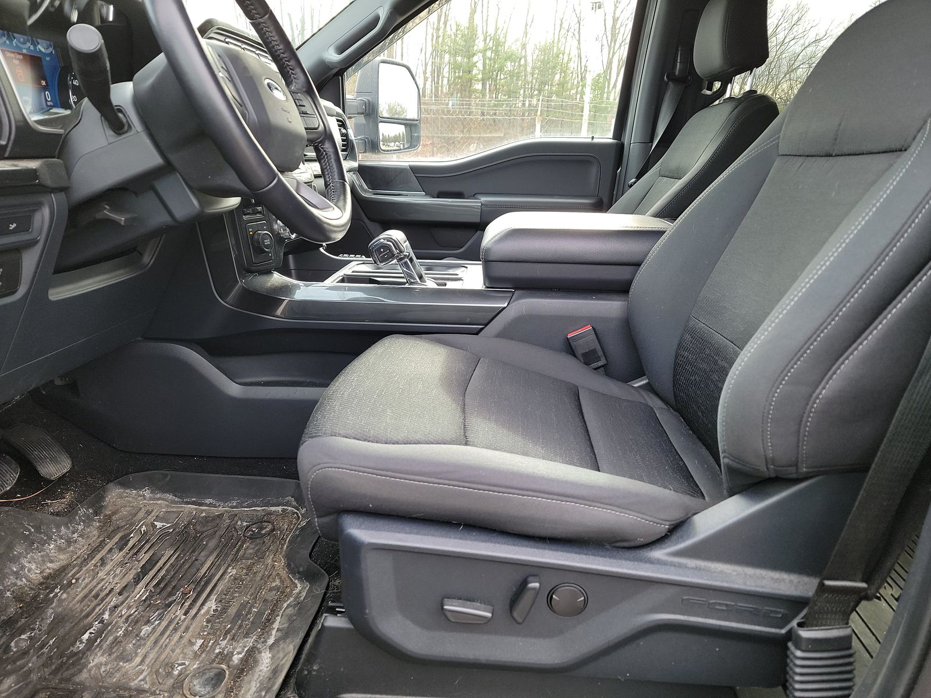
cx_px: 466
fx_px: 645
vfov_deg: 56.8
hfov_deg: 71.6
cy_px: 349
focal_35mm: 24
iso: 80
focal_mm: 6.7
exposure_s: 1/59
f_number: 1.8
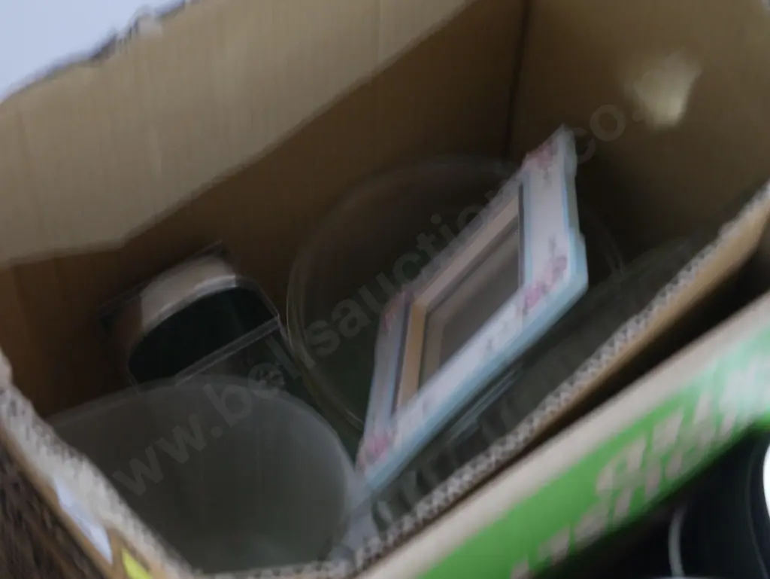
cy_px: 290
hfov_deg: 27.0
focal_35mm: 72
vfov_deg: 20.5
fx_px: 1602
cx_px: 385
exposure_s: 1/6
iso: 3200
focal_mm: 36
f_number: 5.5
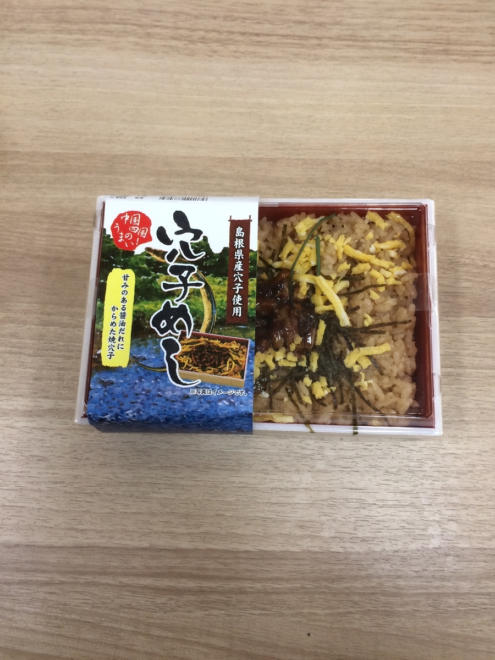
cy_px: 330
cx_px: 248
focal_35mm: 29
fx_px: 553
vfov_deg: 61.7
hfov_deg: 48.2
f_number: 2.2
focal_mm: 4.15
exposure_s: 1/30
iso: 64
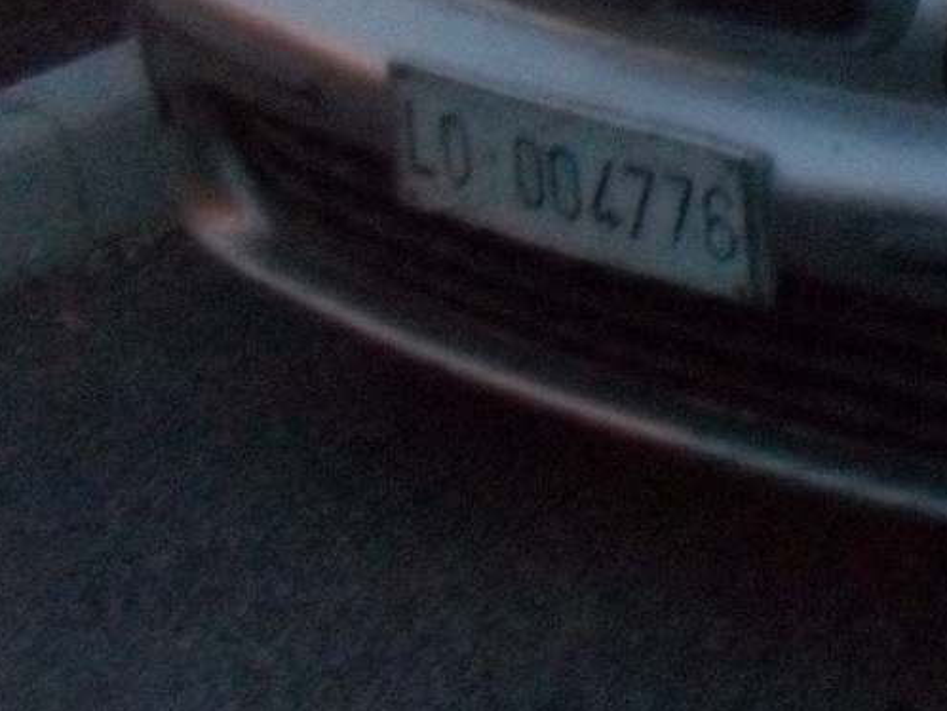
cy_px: -414
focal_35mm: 137
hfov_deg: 13.4
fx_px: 3750
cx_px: 1506
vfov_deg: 10.4
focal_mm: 6.2
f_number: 2.8
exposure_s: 1/15
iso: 400
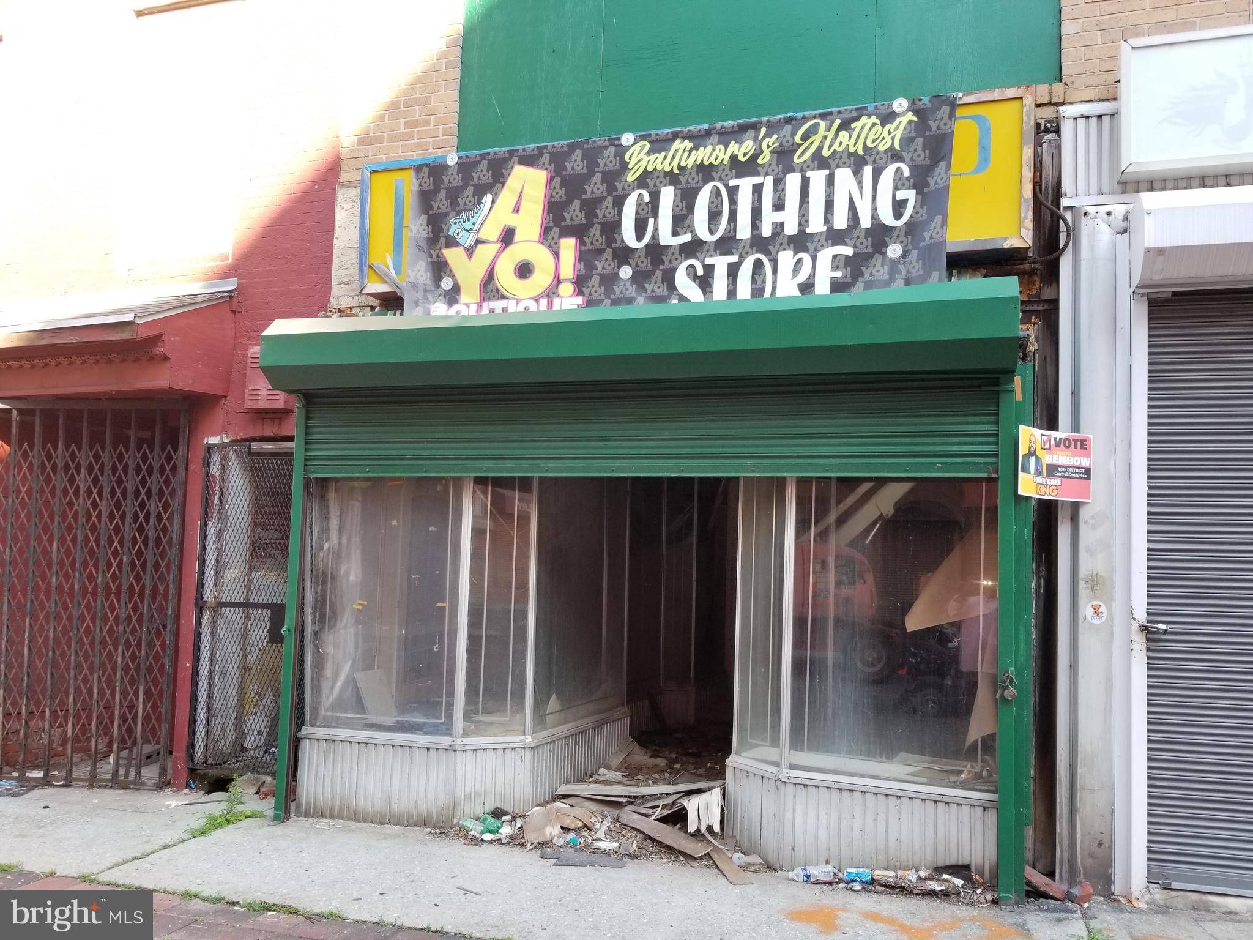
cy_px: 470
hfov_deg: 67.3
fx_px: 941
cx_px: 626
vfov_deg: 53.1
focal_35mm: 26
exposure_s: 1/120
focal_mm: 4.25
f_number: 1.7
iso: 64
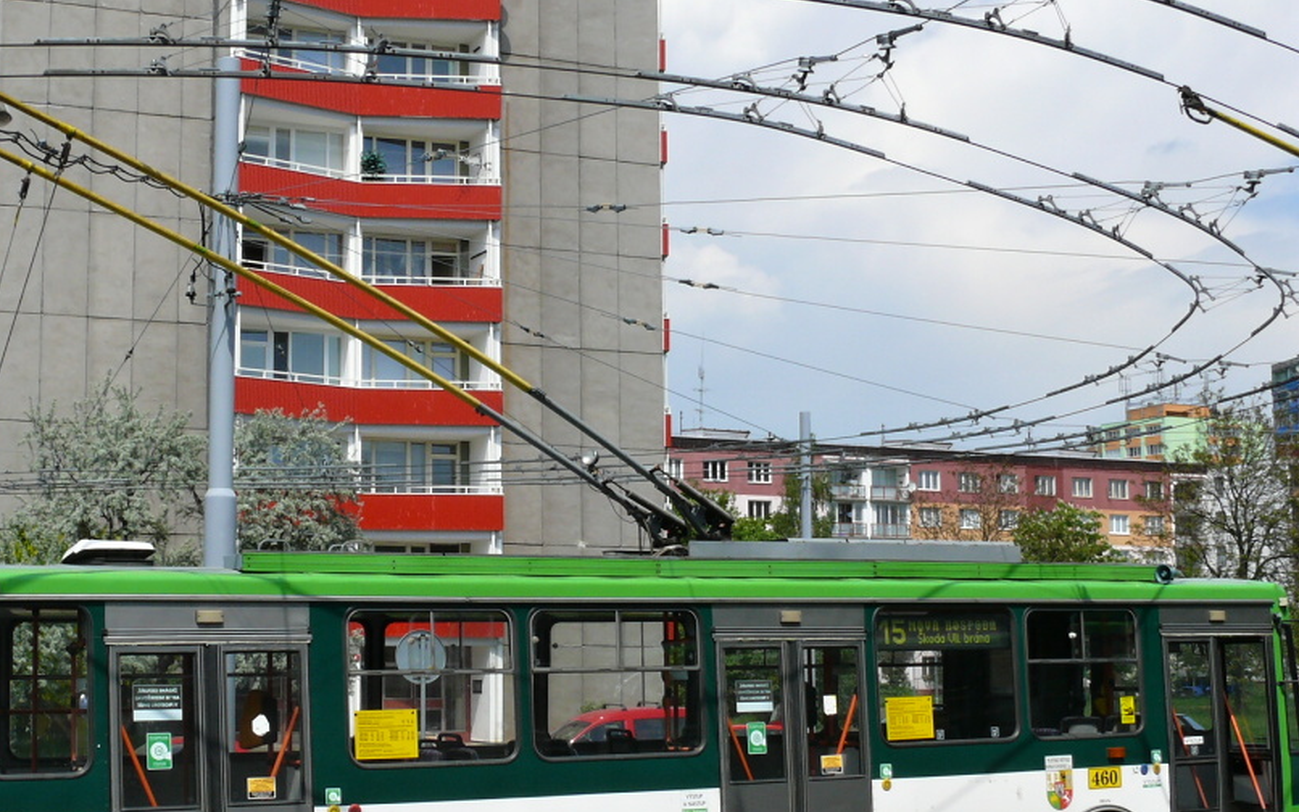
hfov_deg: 36.7
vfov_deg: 23.5
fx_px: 1947
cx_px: 483
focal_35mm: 55
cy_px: 499
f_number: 7.1
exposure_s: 1/400
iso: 100
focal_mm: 7.4
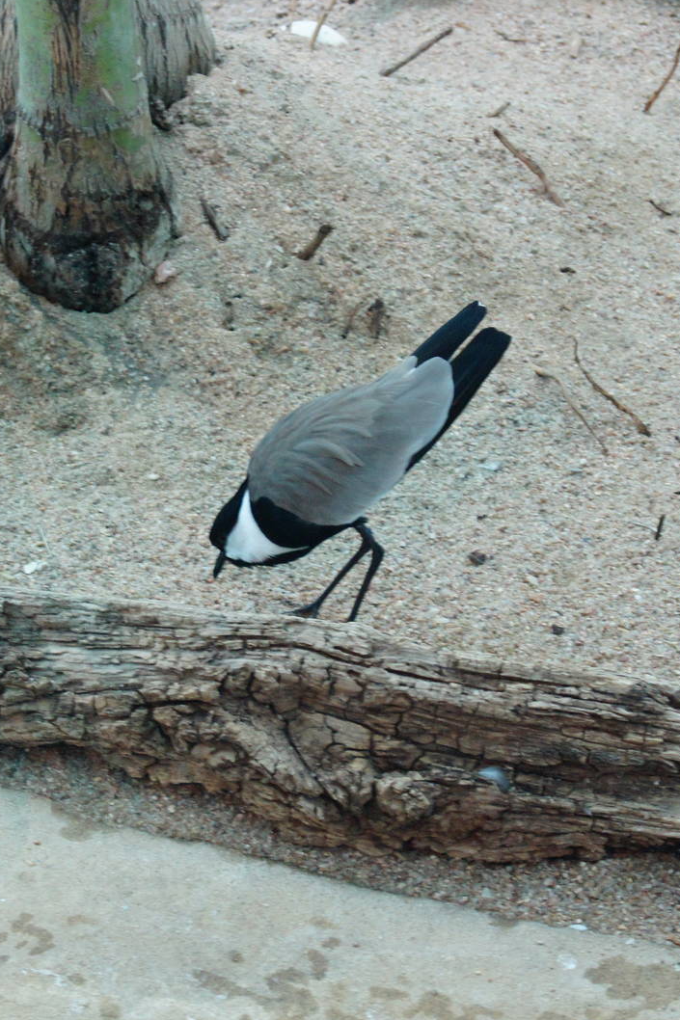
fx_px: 3536
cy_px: 510
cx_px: 170
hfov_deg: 11.0
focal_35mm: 125
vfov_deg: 16.4
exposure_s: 1/30
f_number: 5.6
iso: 1600
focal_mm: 55
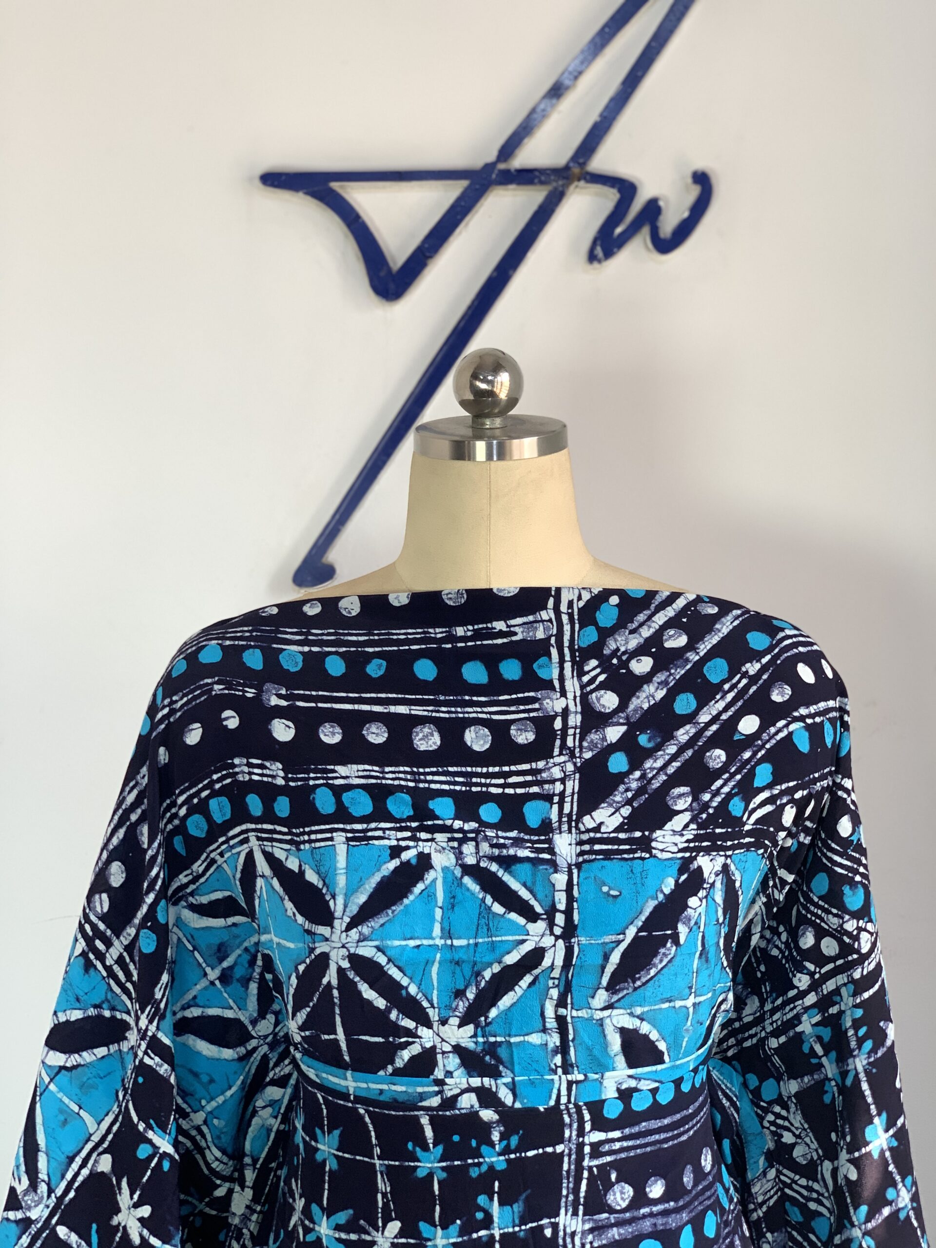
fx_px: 1875
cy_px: 624
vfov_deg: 36.8
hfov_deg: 28.0
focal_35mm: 52
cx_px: 468
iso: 40
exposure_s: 1/97
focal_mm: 6
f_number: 2.4
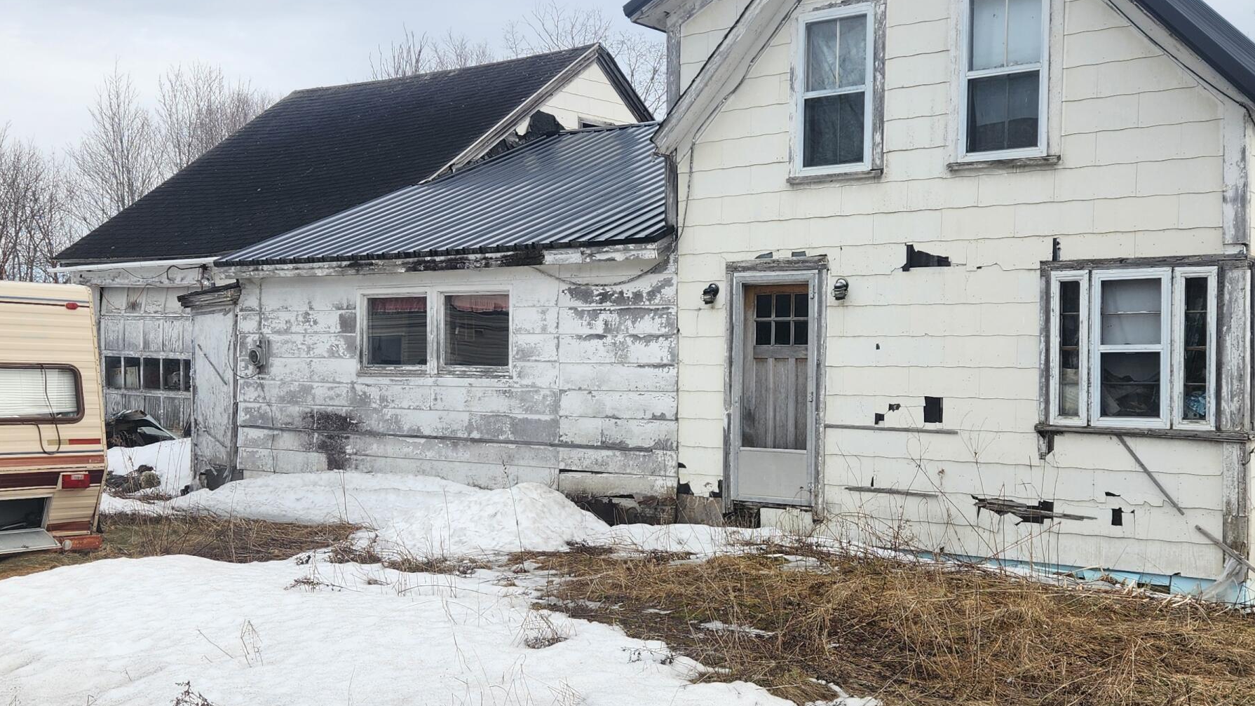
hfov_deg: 48.3
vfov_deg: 28.3
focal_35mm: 42
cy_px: 421
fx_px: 1398
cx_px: 657
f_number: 1.8
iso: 20
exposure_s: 1/878
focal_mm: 5.4
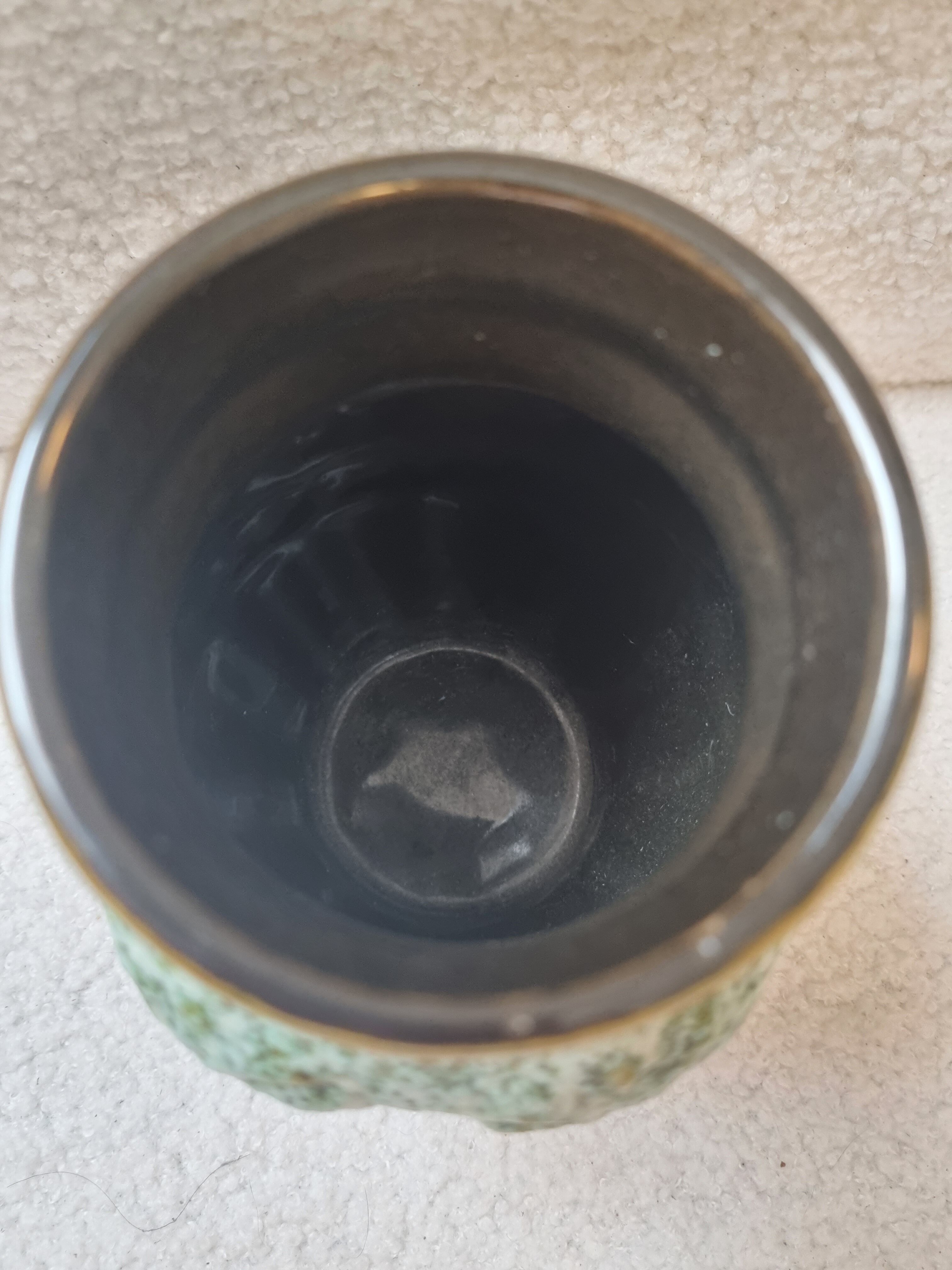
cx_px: 476
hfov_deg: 53.1
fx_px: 953
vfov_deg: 67.3
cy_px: 635
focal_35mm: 26
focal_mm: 5.4
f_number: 1.8
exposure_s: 1/40
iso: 640
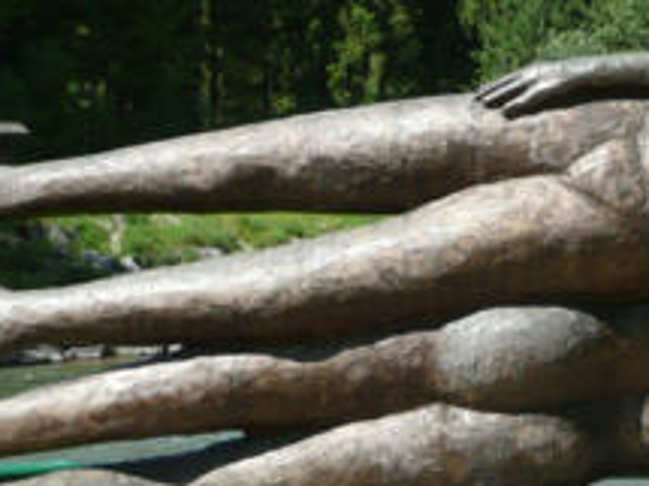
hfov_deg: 15.8
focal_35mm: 123
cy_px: 350
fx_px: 2305
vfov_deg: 12.0
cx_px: 608
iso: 100
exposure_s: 1/500
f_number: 4.1
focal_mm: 7.3
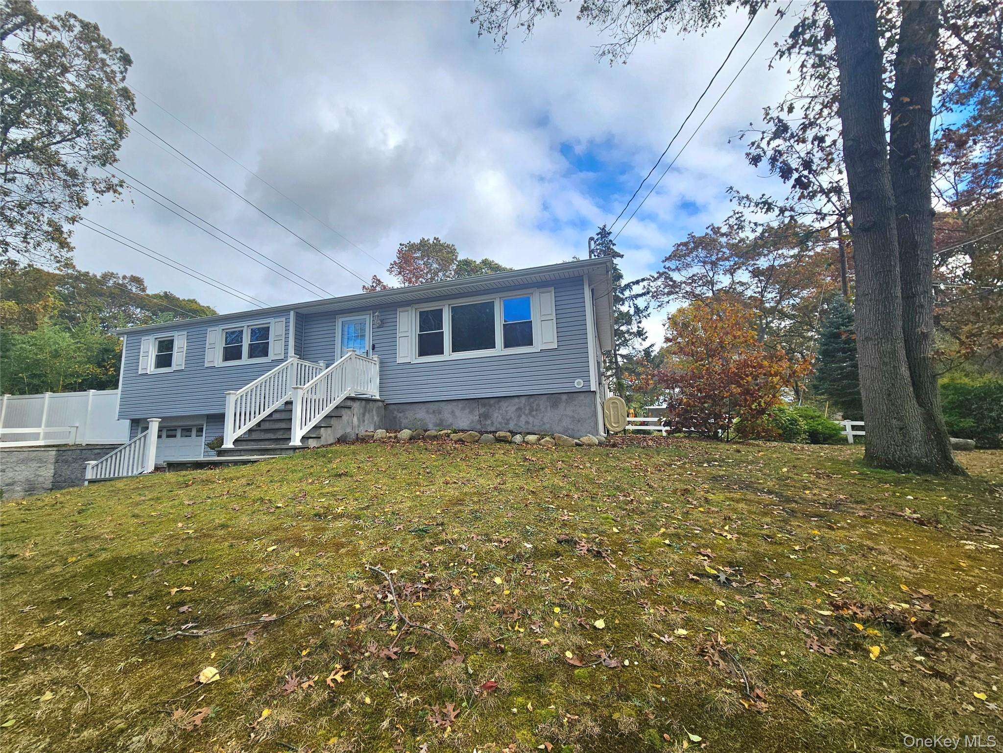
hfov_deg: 106.2
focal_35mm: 13
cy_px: 376
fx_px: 377
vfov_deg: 89.9
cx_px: 502
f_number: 2.2
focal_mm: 2.2
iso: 50
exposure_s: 1/1250
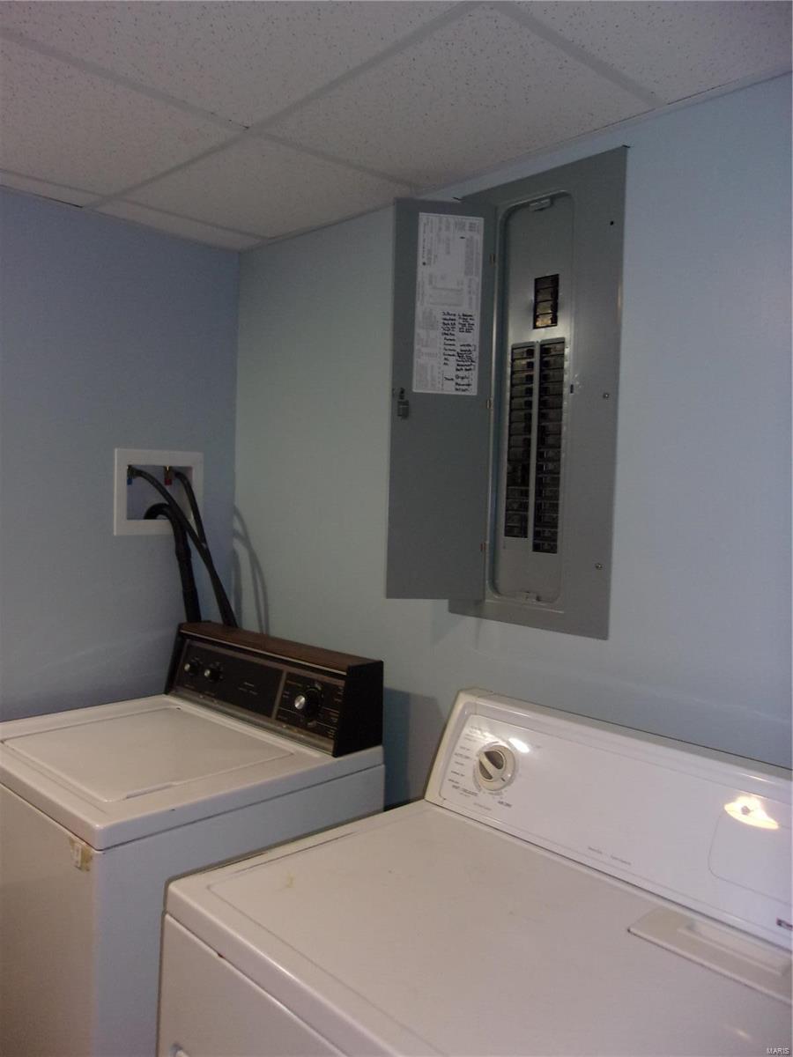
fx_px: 825
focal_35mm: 27
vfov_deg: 65.3
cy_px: 528
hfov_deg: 51.4
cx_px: 396
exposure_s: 1/34
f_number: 3
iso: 200
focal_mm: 4.9
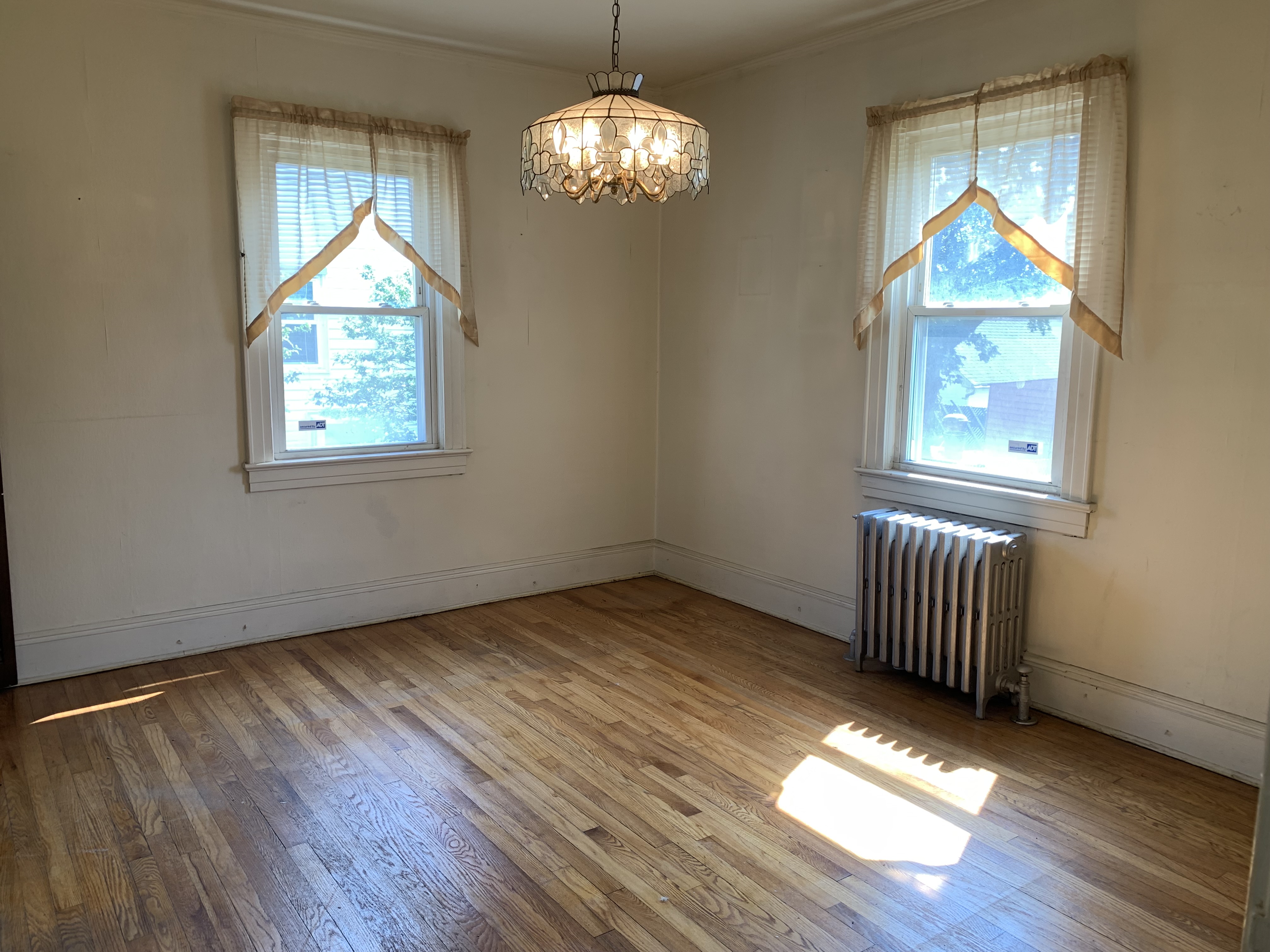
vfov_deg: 53.1
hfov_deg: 67.3
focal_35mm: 26
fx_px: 954
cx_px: 635
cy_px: 476
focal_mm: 4.25
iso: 32
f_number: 1.8
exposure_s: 1/120
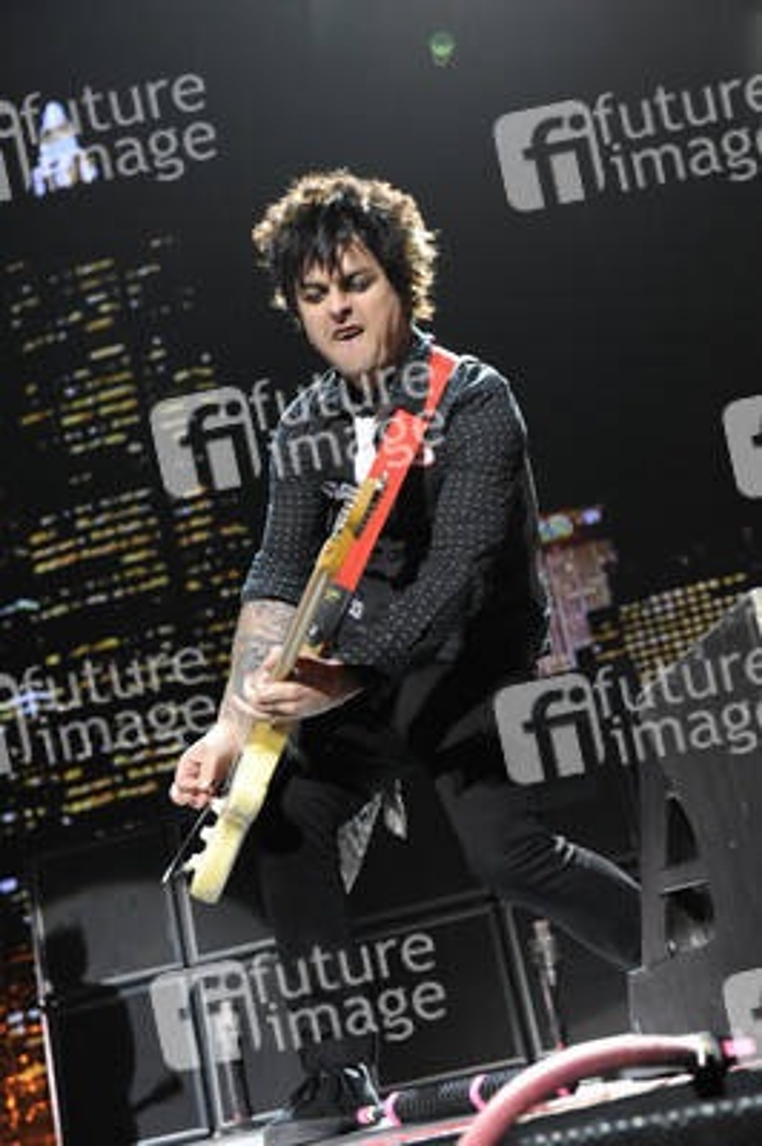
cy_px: 573
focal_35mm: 52
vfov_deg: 38.2
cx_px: 381
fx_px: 1654
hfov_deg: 25.9
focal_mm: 52
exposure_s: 1/160
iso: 2000
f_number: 4
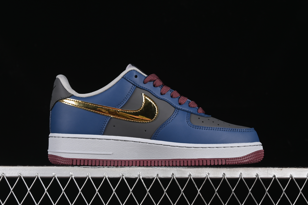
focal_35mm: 75
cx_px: 154
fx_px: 642
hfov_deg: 27.0
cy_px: 102
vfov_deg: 18.2
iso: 160
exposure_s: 1/60
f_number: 7.1
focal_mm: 50
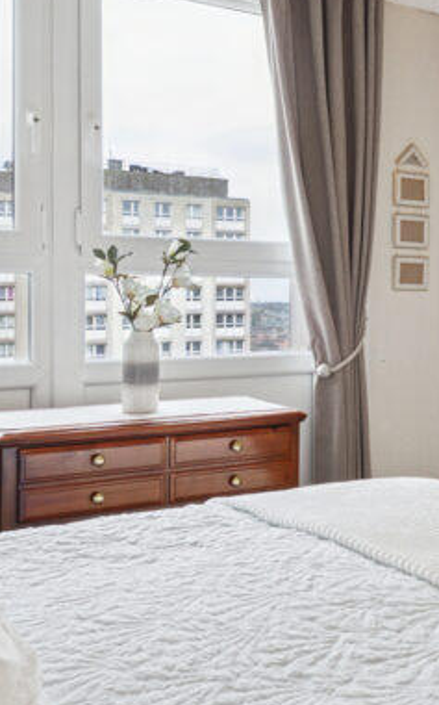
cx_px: 400
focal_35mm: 45
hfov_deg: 27.3
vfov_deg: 44.0
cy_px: 311
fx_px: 870
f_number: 6.3
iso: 200
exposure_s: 1/80
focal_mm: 11
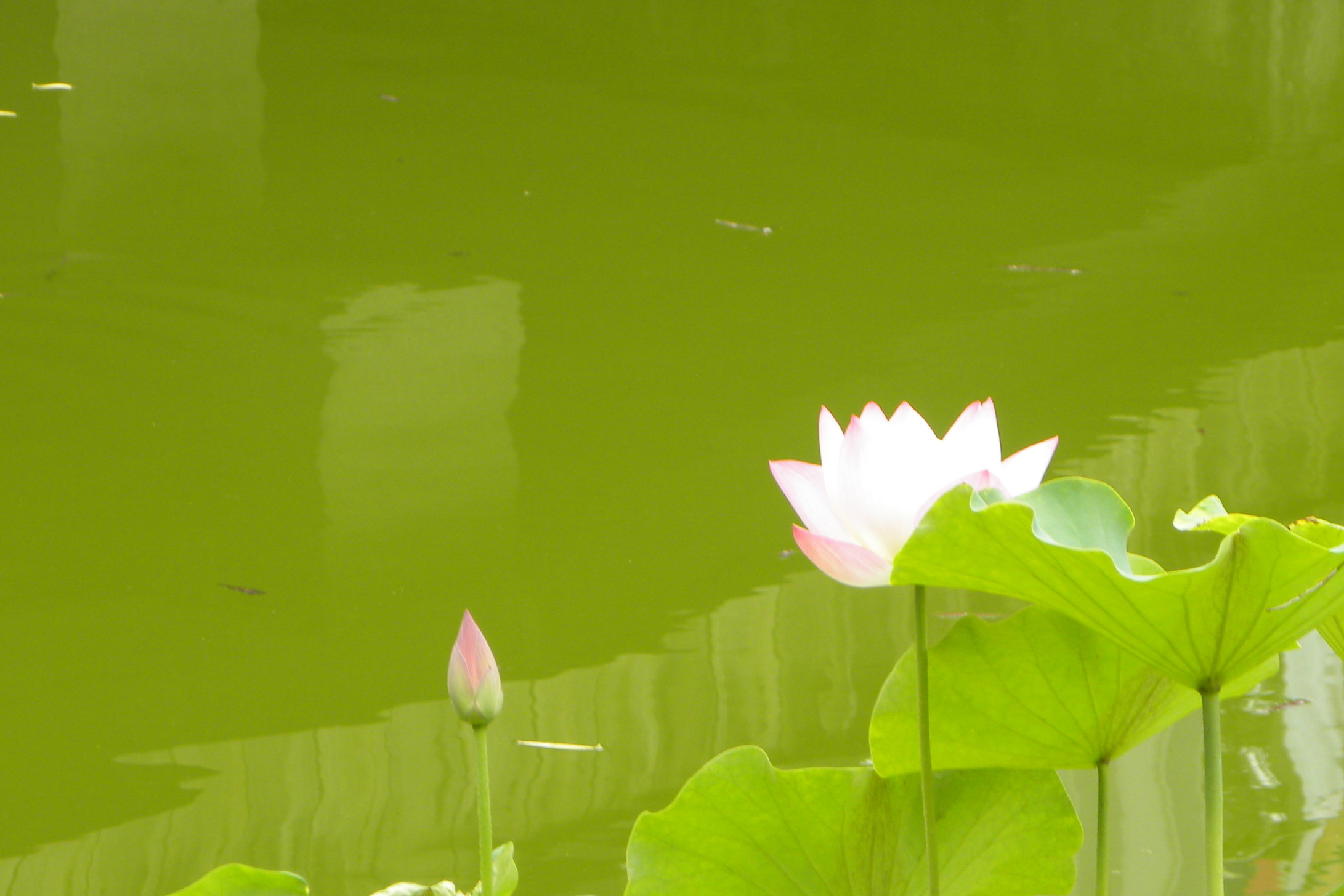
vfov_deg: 5.5
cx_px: 790
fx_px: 9408
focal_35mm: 252
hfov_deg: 8.2
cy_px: 598
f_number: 4.5
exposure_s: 1/168
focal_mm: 28.8
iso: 64
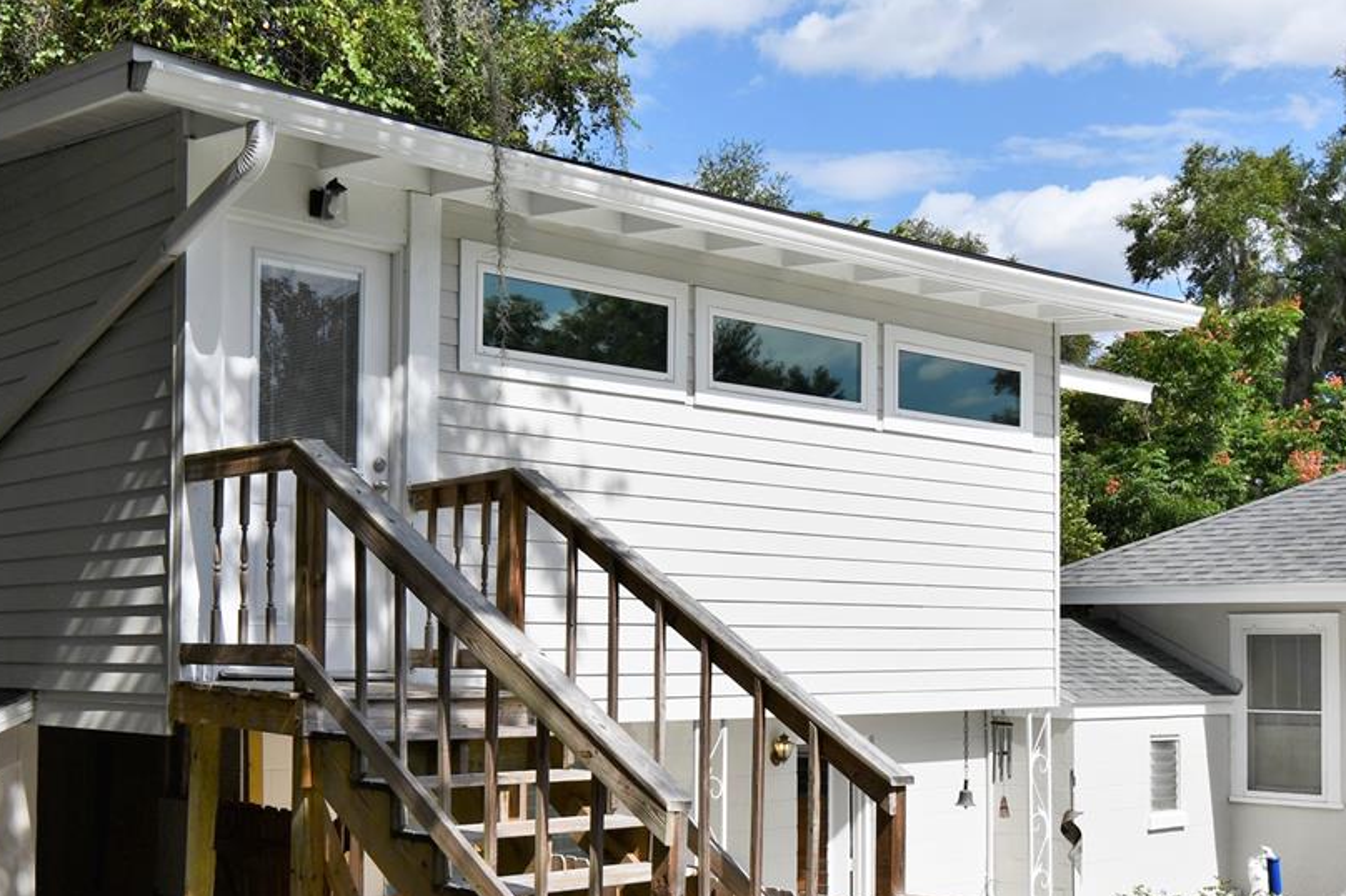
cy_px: 460
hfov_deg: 50.4
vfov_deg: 35.0
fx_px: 1420
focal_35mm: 38
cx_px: 536
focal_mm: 20
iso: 100
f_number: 10
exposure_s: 1/400
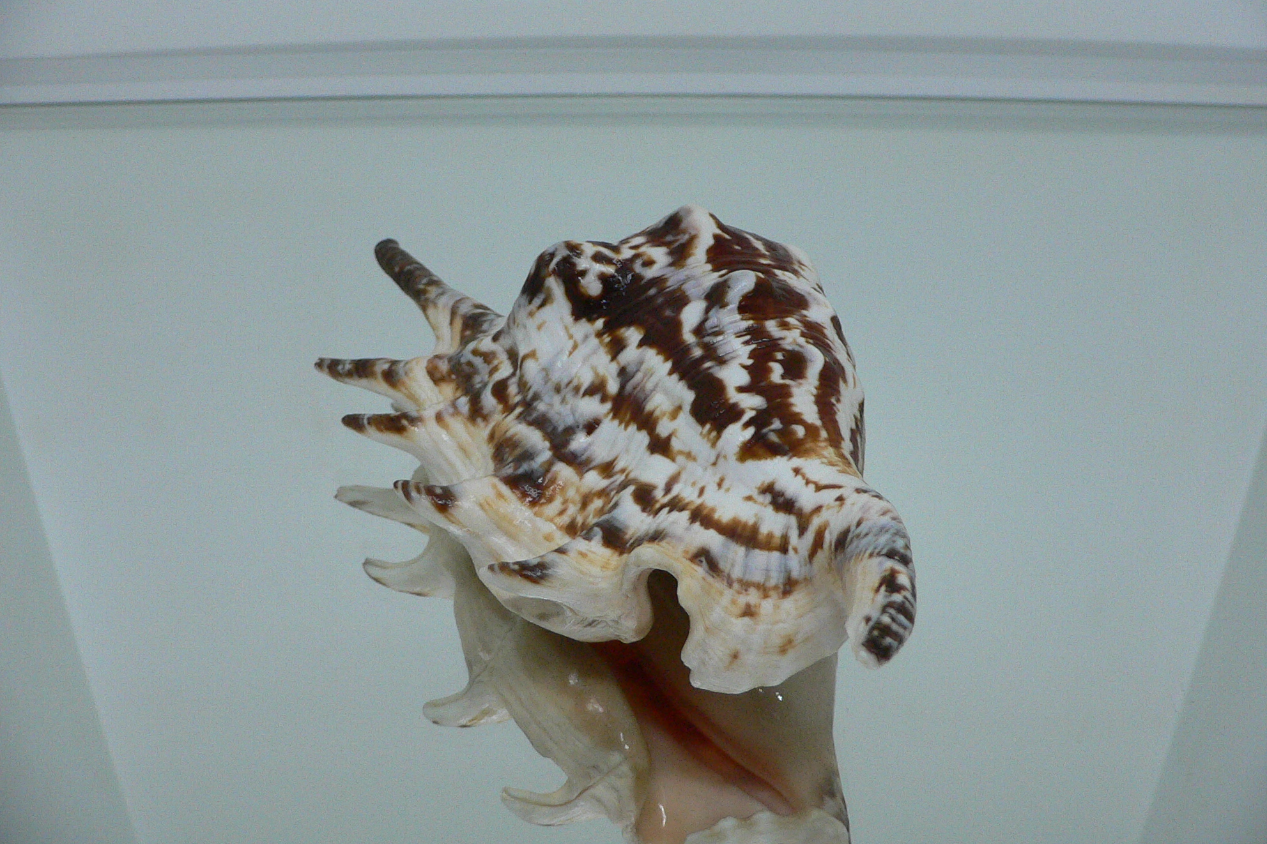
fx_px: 1302
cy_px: 400
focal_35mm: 37
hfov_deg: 51.9
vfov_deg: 35.9
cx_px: 637
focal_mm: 4.6
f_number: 2.8
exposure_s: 1/60
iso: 200
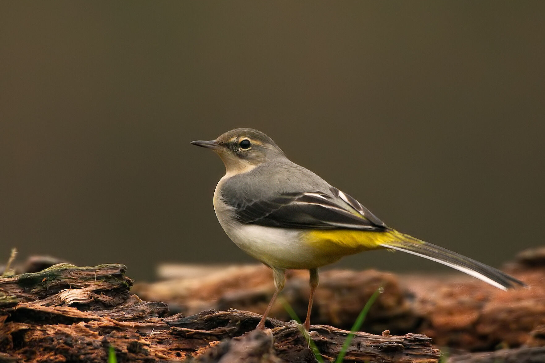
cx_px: 198
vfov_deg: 2.0
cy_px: 245
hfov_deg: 3.0
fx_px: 10279
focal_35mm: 679
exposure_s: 1/2500
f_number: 5.6
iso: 4000
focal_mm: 500
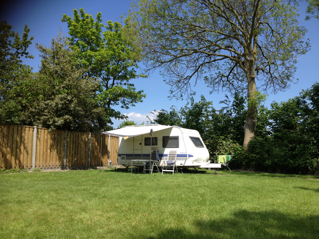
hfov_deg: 52.6
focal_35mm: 35
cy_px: 120
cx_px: 160
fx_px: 323
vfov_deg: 40.7
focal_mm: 4.28
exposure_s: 1/1416
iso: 50
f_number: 2.4
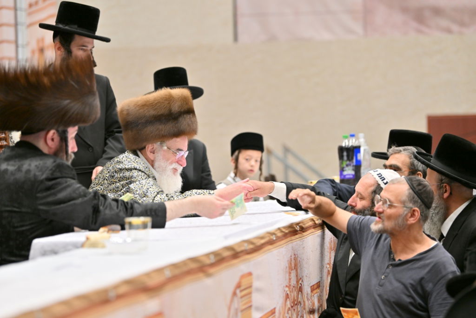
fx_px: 1719
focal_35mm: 130
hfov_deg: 15.8
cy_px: 159
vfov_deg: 10.6
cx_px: 238
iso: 400
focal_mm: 130
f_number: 2.8
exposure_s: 1/400
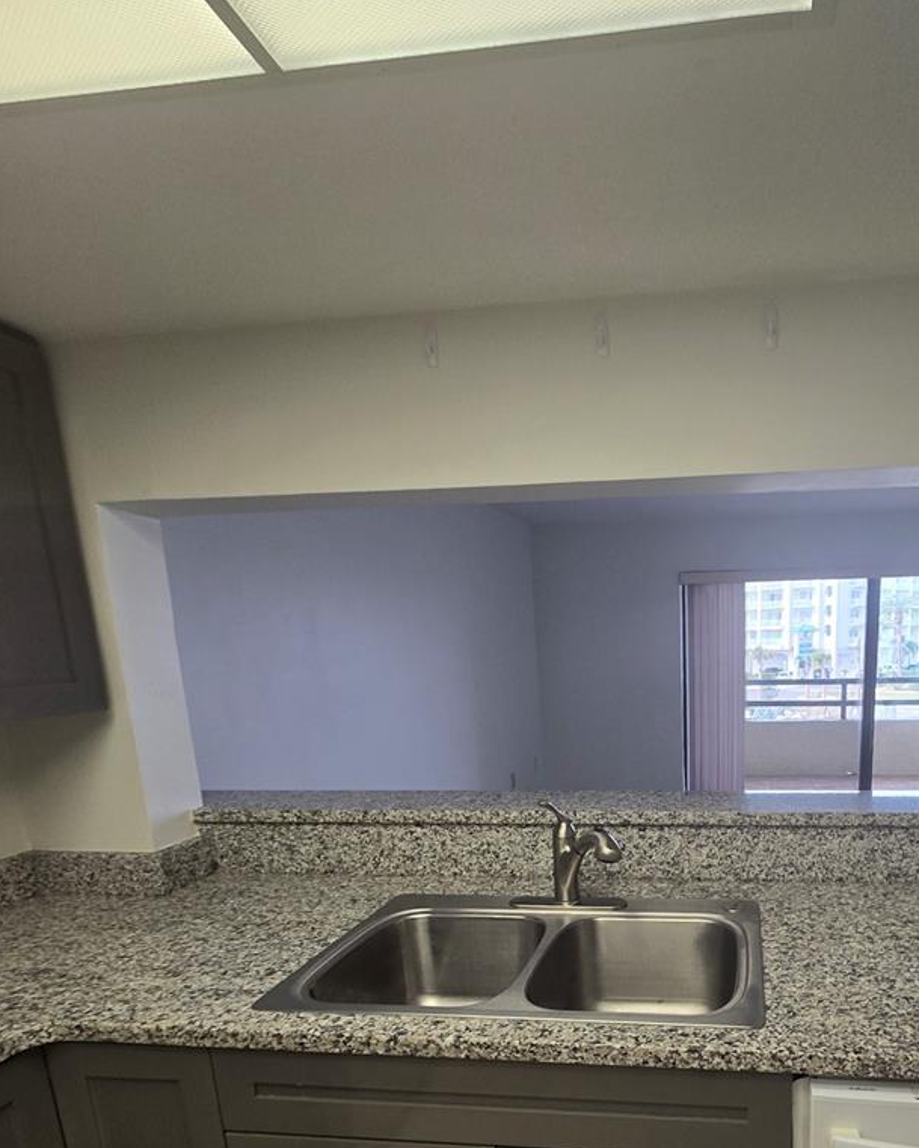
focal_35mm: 20
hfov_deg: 65.1
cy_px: 803
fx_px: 680
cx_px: 658
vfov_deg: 76.7
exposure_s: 1/60
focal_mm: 2.2
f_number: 2.2
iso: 64
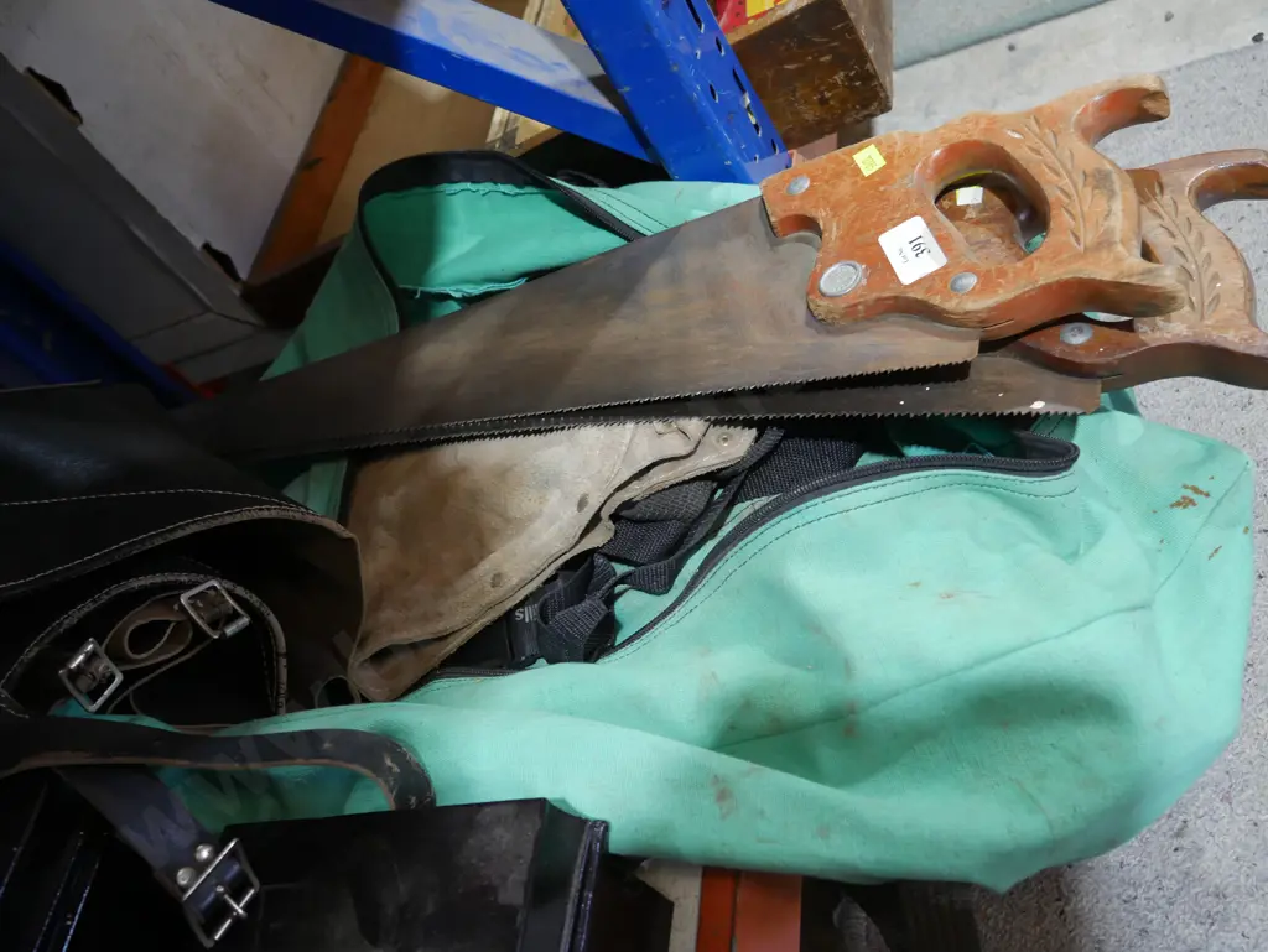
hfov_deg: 53.9
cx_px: 634
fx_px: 1246
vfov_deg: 41.8
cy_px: 476
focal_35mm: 34
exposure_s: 1/60
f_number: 4
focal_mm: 17
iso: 640
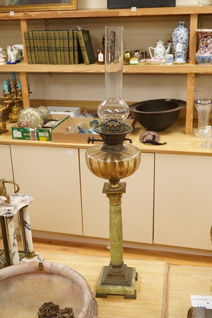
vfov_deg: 43.6
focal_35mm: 45
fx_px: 397
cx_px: 106
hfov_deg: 29.9
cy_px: 159
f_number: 8
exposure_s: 1/160
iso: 2500
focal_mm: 30
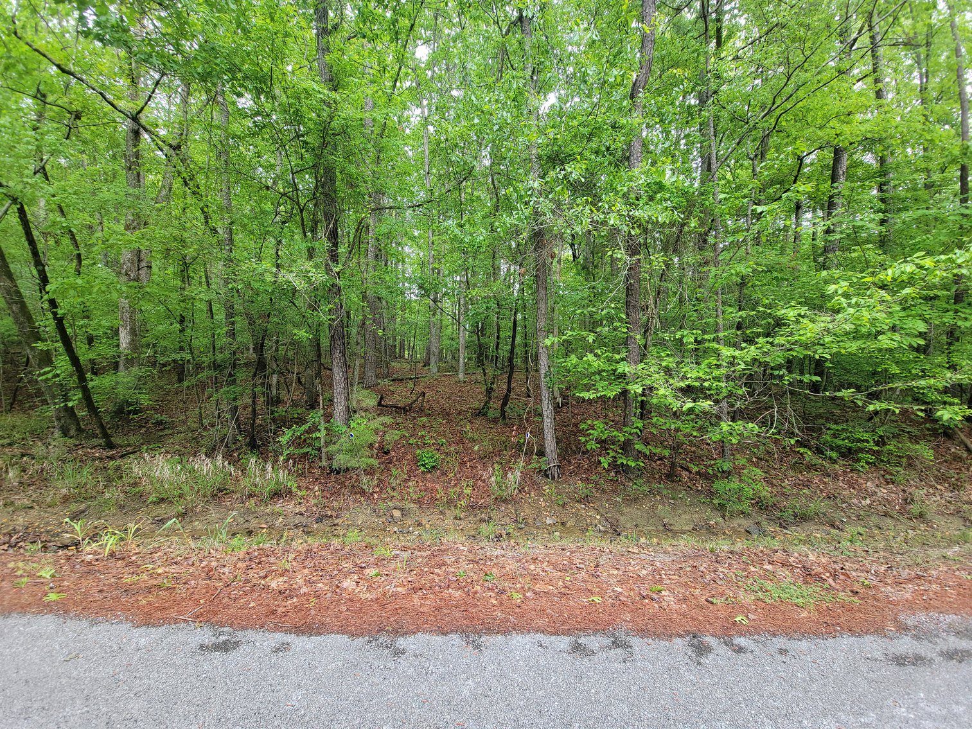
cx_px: 486
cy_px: 364
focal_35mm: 13
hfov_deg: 106.2
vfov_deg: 89.9
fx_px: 365
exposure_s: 1/132
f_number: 2.2
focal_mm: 2.2
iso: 50
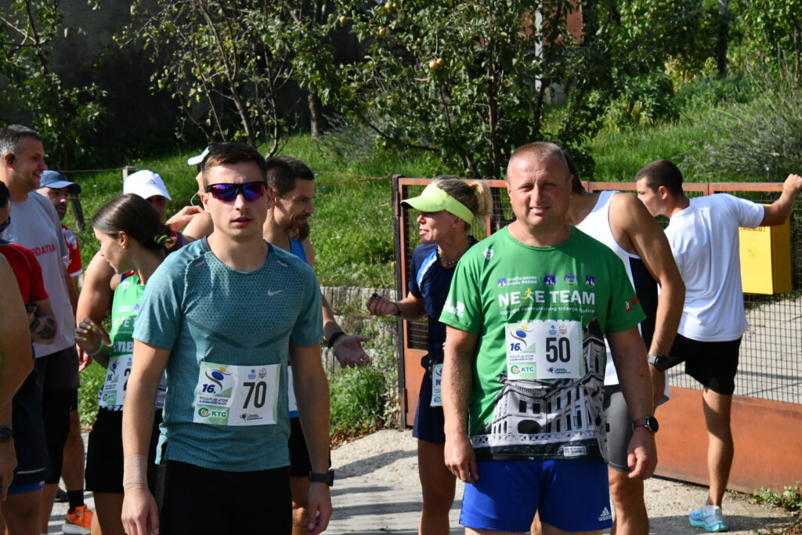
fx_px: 2495
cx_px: 401
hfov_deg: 18.3
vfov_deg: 12.2
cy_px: 268
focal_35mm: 112
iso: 3200
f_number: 14
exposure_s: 1/3200
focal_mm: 75
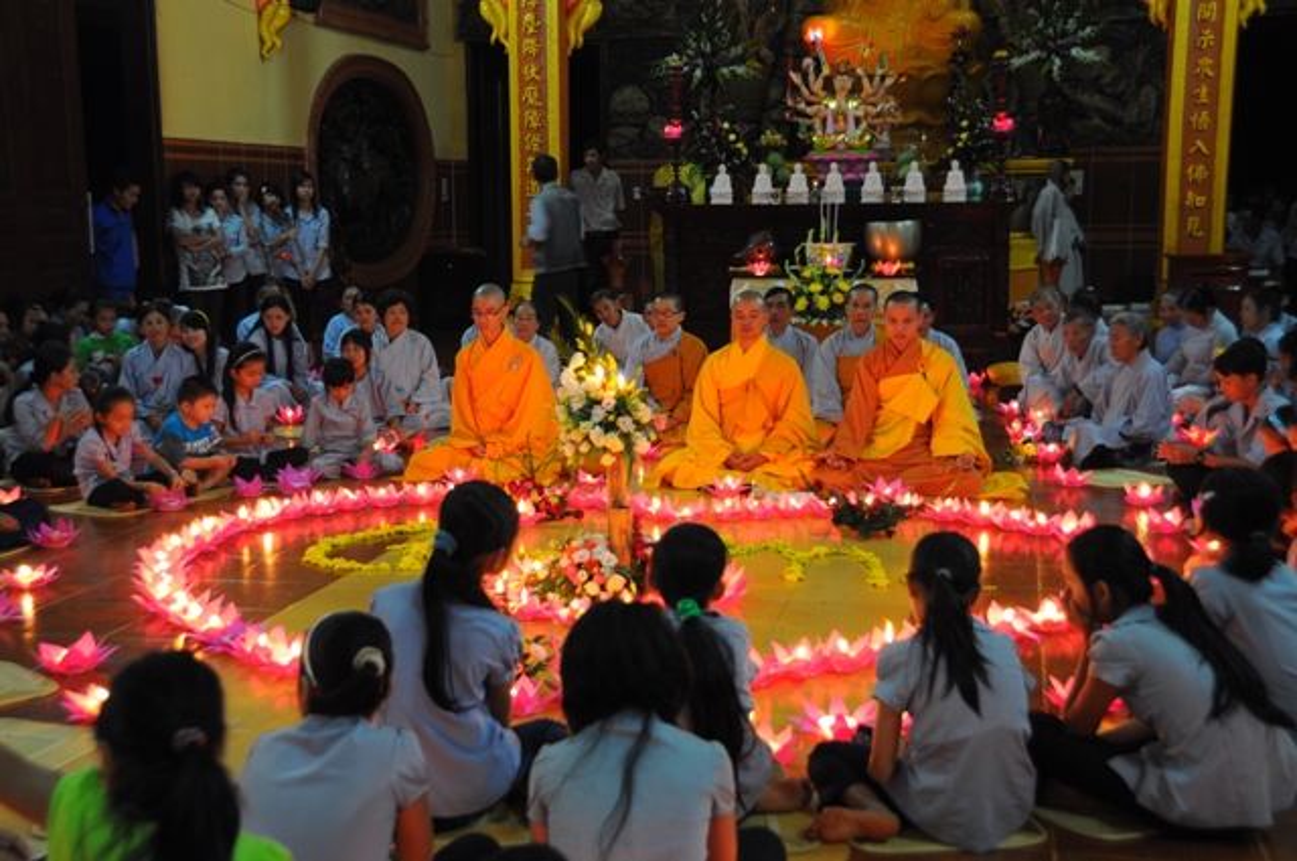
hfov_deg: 41.2
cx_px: 648
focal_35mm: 48
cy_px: 430
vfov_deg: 28.0
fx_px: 1727
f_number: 4
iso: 640
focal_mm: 32
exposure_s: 1/10
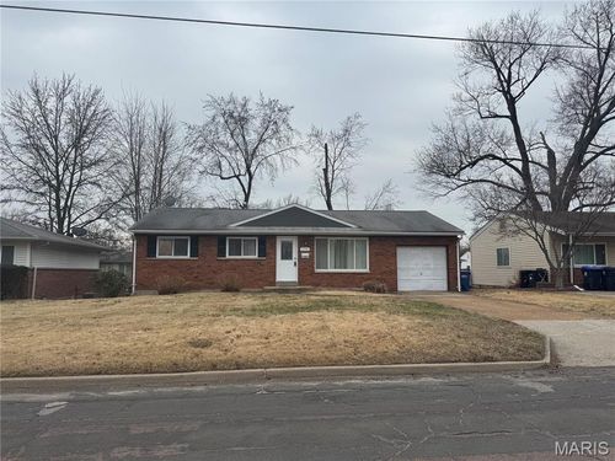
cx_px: 308
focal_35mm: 24
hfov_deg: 71.6
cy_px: 230
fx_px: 426
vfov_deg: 56.8
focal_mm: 6.76
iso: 80
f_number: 1.78
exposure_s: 1/3802
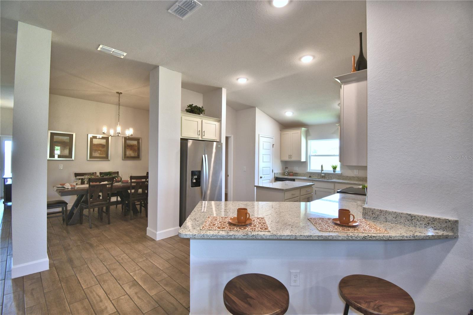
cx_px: 236
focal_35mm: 15
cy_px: 158
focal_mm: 10
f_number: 4.5
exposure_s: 1/40
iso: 200
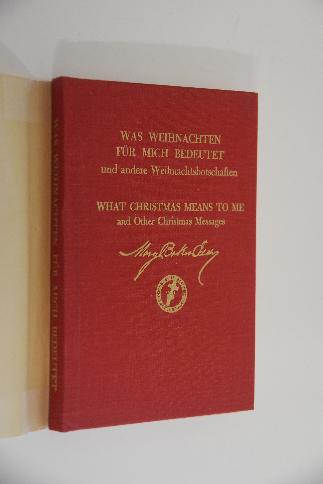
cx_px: 162
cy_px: 242
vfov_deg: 19.4
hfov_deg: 13.1
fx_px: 1410
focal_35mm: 105
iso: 4000
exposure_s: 1/125
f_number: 4.5
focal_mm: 70
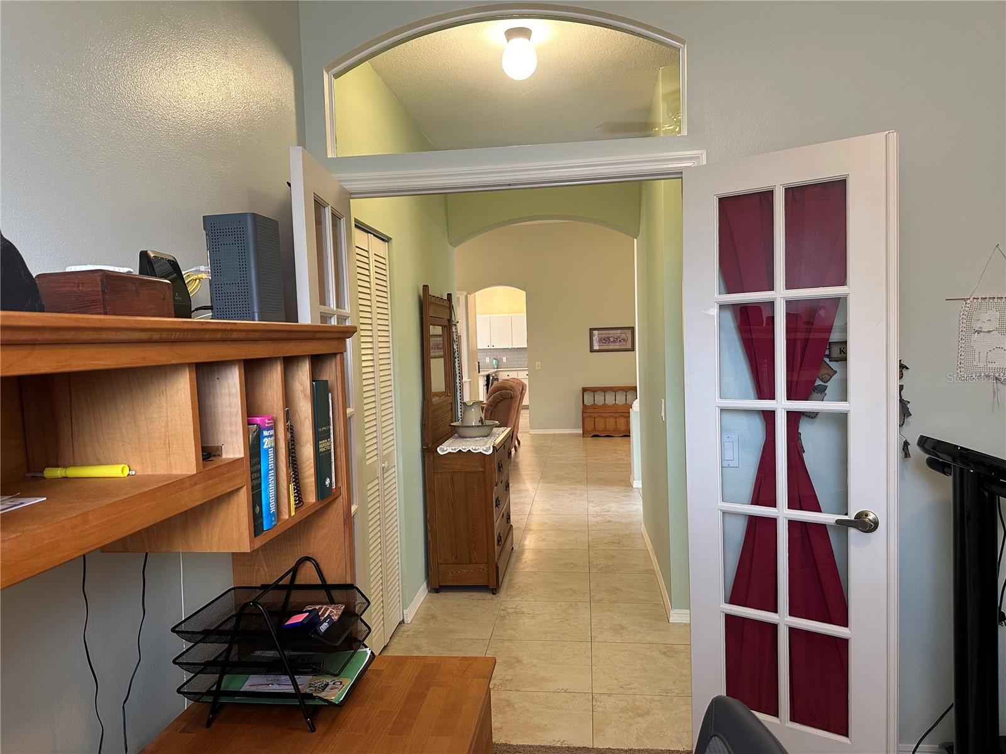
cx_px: 503
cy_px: 377
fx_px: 697
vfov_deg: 56.8
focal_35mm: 24
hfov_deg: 71.6
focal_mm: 6.86
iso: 200
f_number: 1.78
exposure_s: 1/60
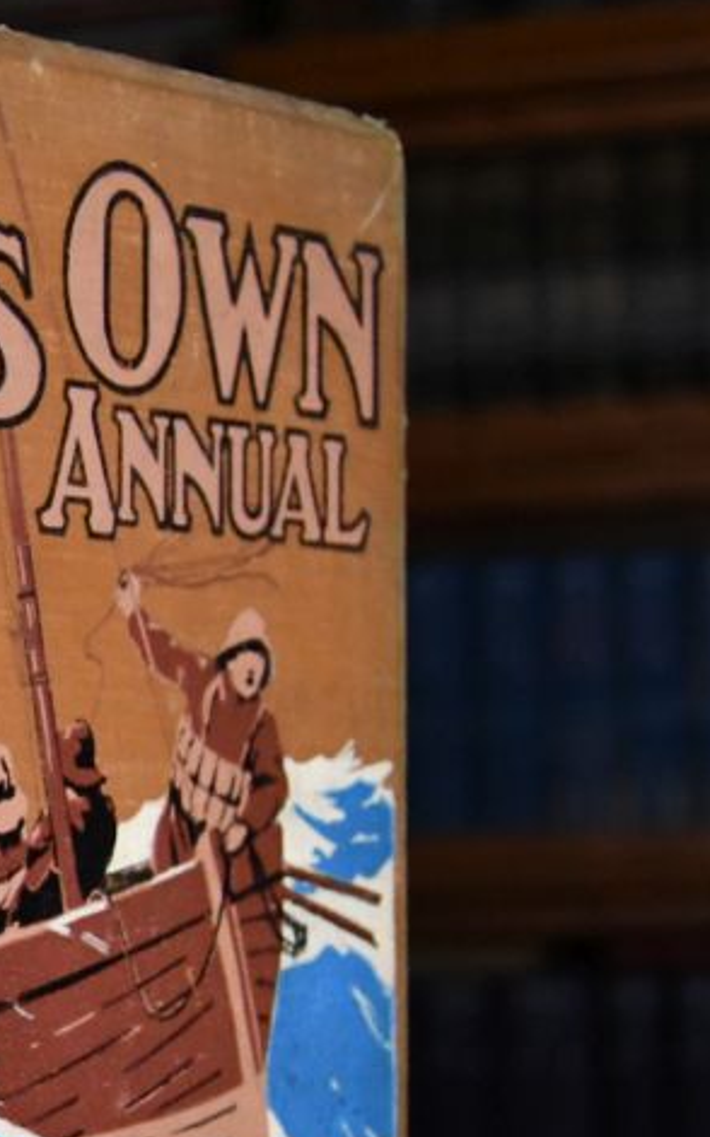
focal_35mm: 109
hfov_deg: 11.3
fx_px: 3378
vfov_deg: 18.9
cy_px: 976
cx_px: -488
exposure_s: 1/125
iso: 2000
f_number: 3.8
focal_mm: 24
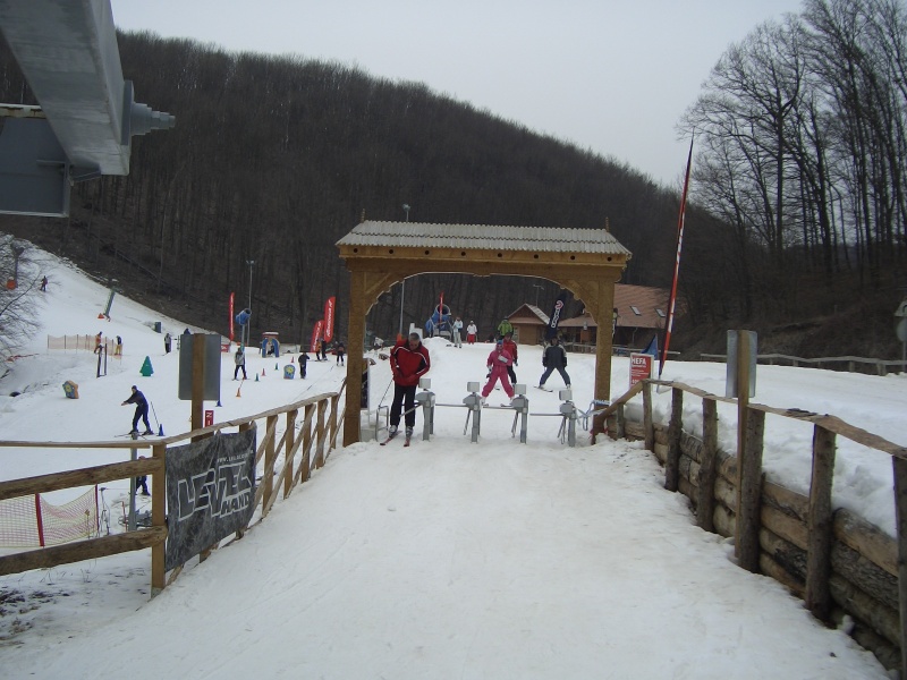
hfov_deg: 47.9
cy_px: 340
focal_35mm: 39
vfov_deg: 36.8
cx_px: 454
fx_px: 1022
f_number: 2.8
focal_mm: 8
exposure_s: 1/1000
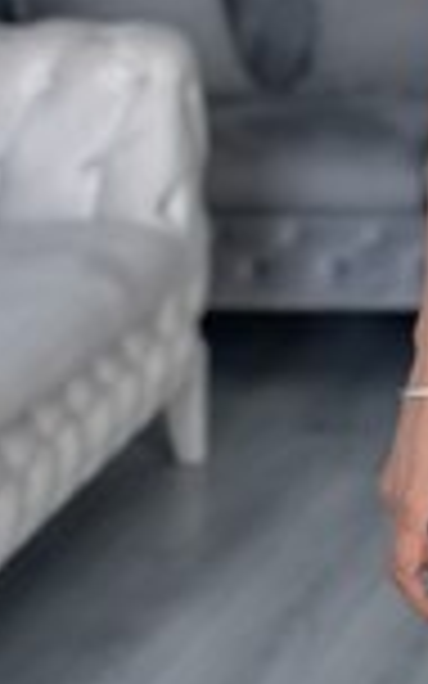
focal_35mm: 170
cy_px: -171
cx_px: 820
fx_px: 3173
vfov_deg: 12.0
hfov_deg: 7.4
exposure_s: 1/60
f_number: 1.78
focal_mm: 6.86
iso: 200
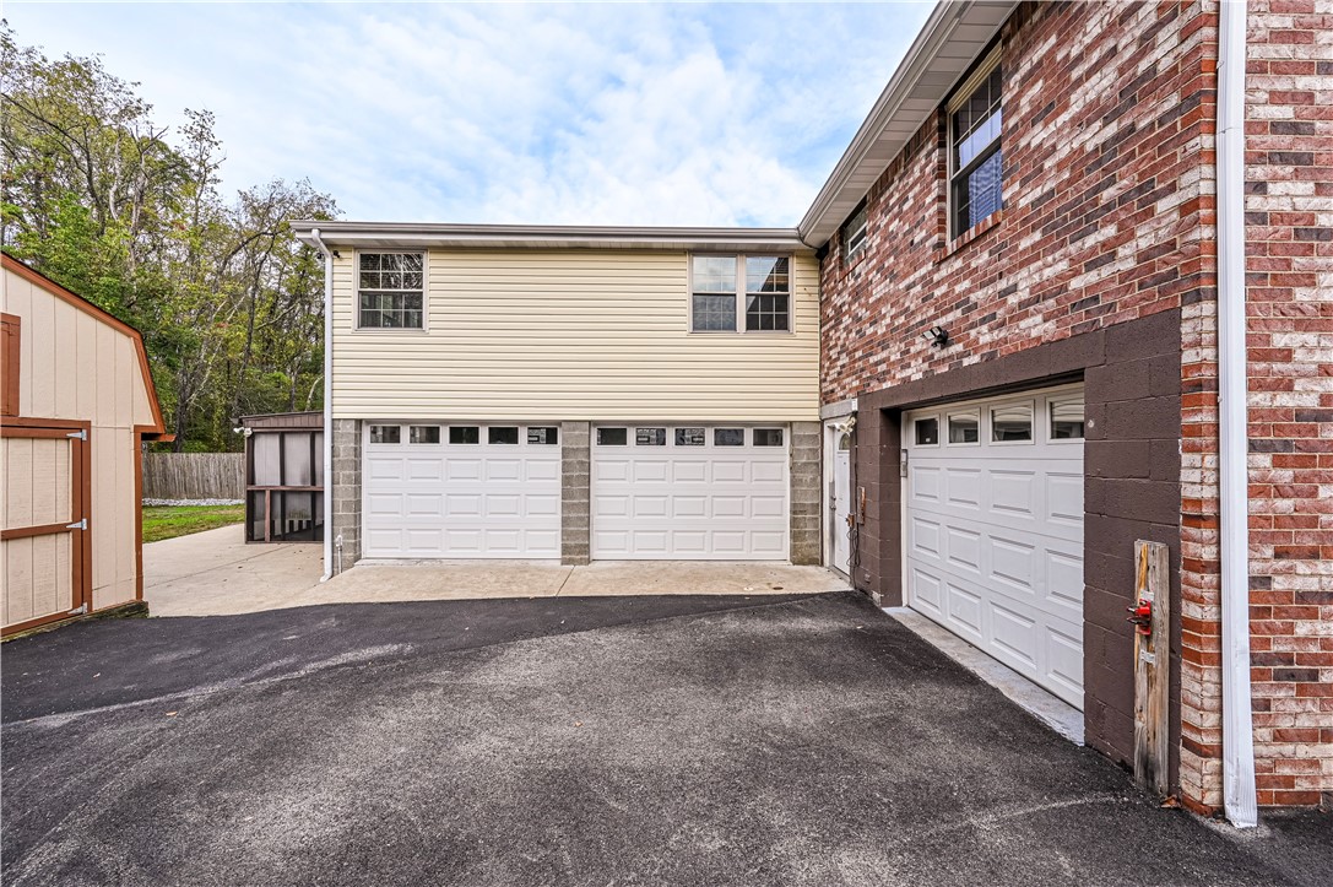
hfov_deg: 104.3
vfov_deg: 81.1
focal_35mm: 14
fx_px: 518
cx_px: 666
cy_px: 444
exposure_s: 1/60
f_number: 8
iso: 100
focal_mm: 14
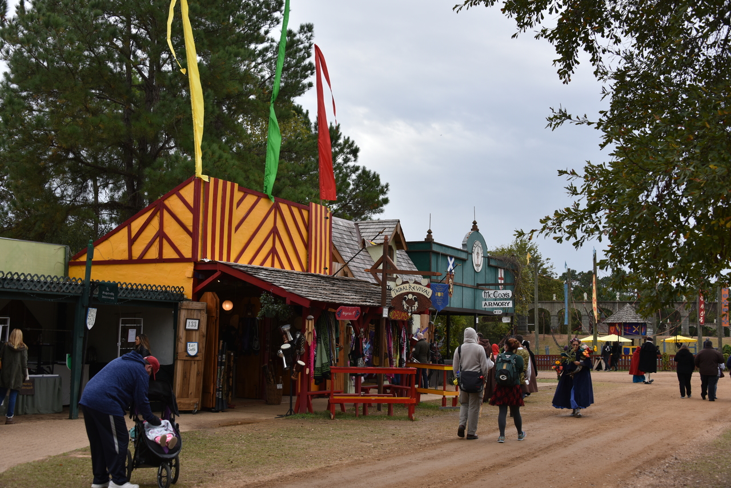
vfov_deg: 30.5
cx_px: 366
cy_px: 244
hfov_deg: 44.5
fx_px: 894
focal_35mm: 44
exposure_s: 1/200
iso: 100
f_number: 7.1
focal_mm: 44
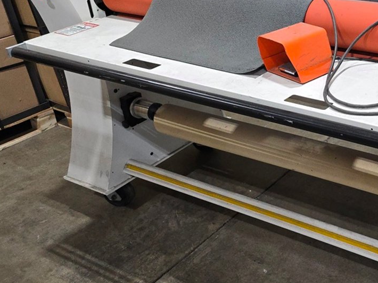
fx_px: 535
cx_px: 365
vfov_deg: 29.5
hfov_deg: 35.7
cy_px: 102
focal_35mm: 49
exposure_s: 1/120
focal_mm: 6.3
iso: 320
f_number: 1.7
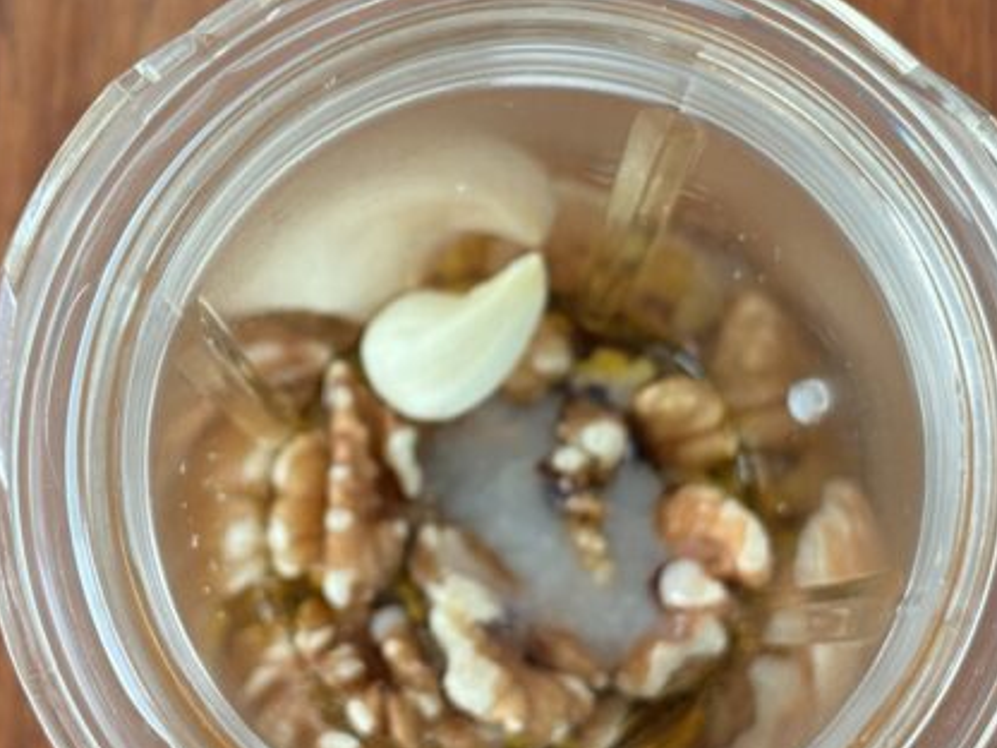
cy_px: 446
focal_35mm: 100
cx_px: 513
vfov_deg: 14.8
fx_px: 2880
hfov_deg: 19.6
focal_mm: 5.96
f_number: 1.6
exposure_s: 1/60
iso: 100
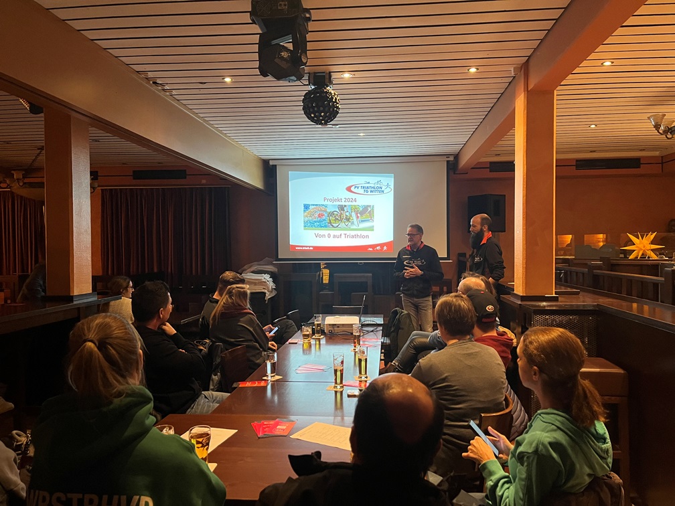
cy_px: 253
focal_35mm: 26
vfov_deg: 53.1
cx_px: 338
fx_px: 507
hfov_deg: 67.3
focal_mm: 5.1
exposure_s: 1/60
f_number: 1.6
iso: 200
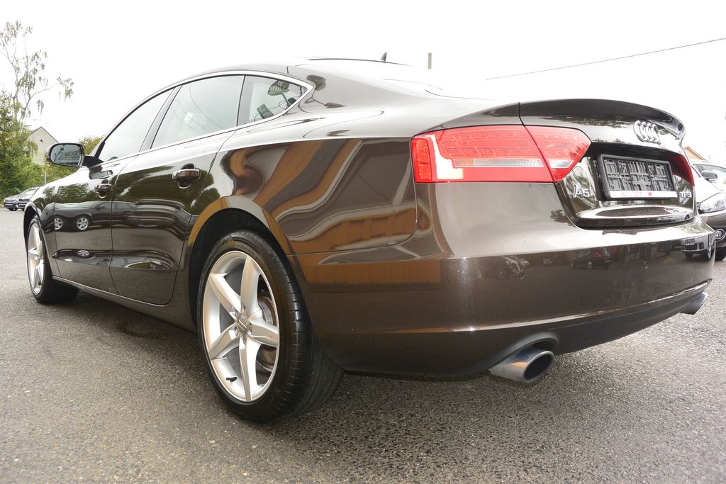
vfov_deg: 47.9
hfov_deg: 67.4
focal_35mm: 27
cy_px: 242
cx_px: 363
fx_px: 545
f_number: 4.5
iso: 160
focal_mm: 10
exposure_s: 1/250
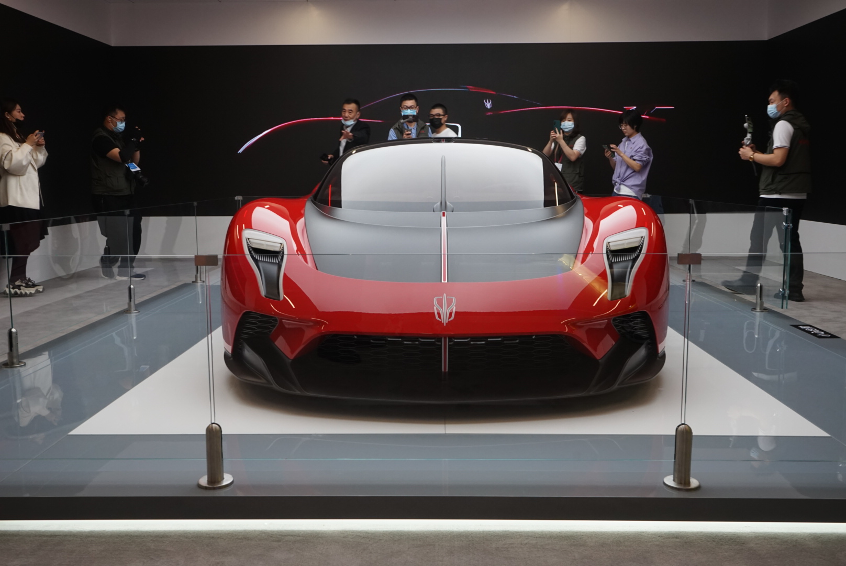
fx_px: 776
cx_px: 423
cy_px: 283
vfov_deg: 40.0
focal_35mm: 33
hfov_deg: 57.2
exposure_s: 1/60
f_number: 9
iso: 1000
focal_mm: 33
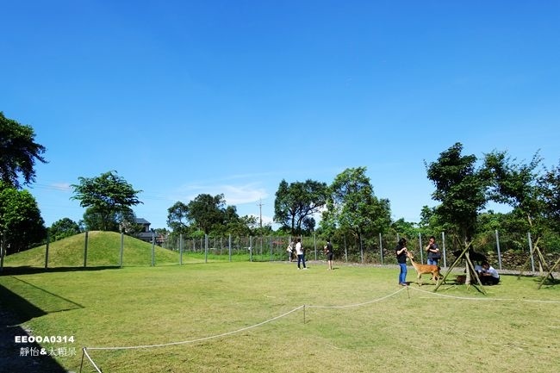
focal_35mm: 24
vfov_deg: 53.1
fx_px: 373
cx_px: 280
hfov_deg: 73.8
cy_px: 186
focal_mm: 8.82
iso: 125
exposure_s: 1/125
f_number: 4
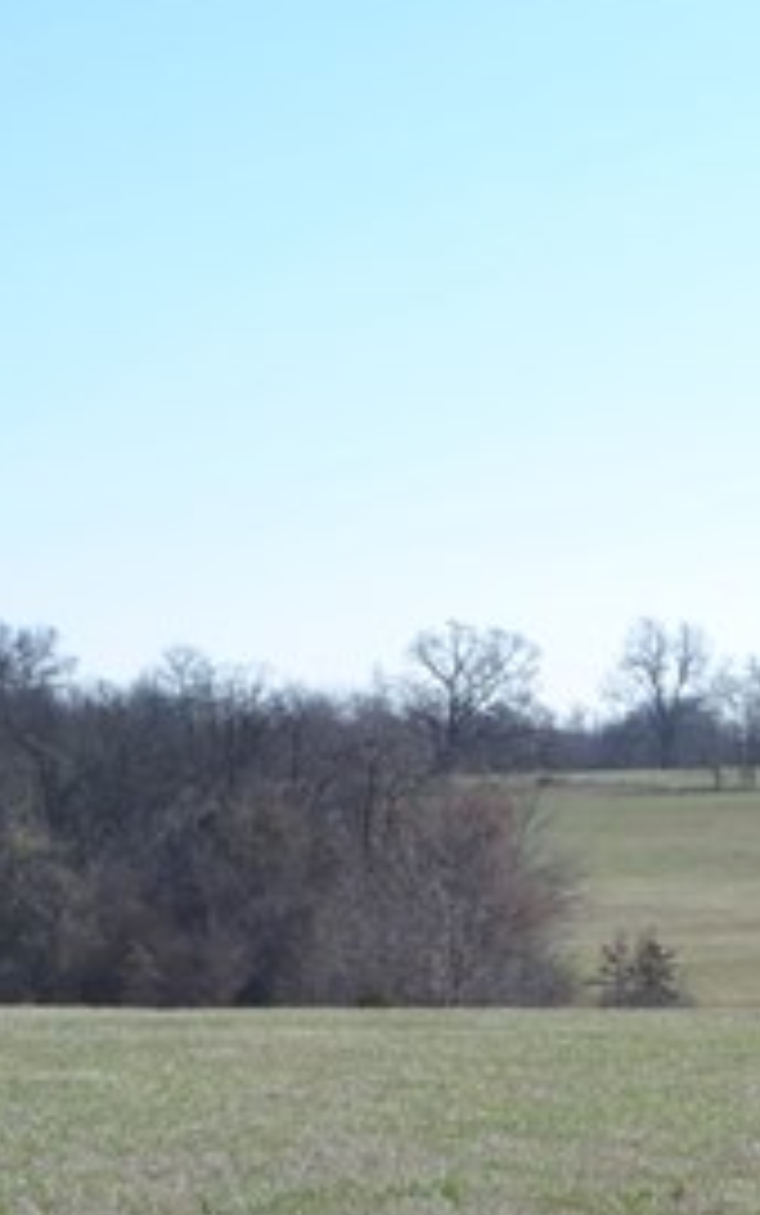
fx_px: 5694
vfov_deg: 12.2
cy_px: 842
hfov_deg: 7.2
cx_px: 1772
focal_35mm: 172
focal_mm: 28
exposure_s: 1/250
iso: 100
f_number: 8
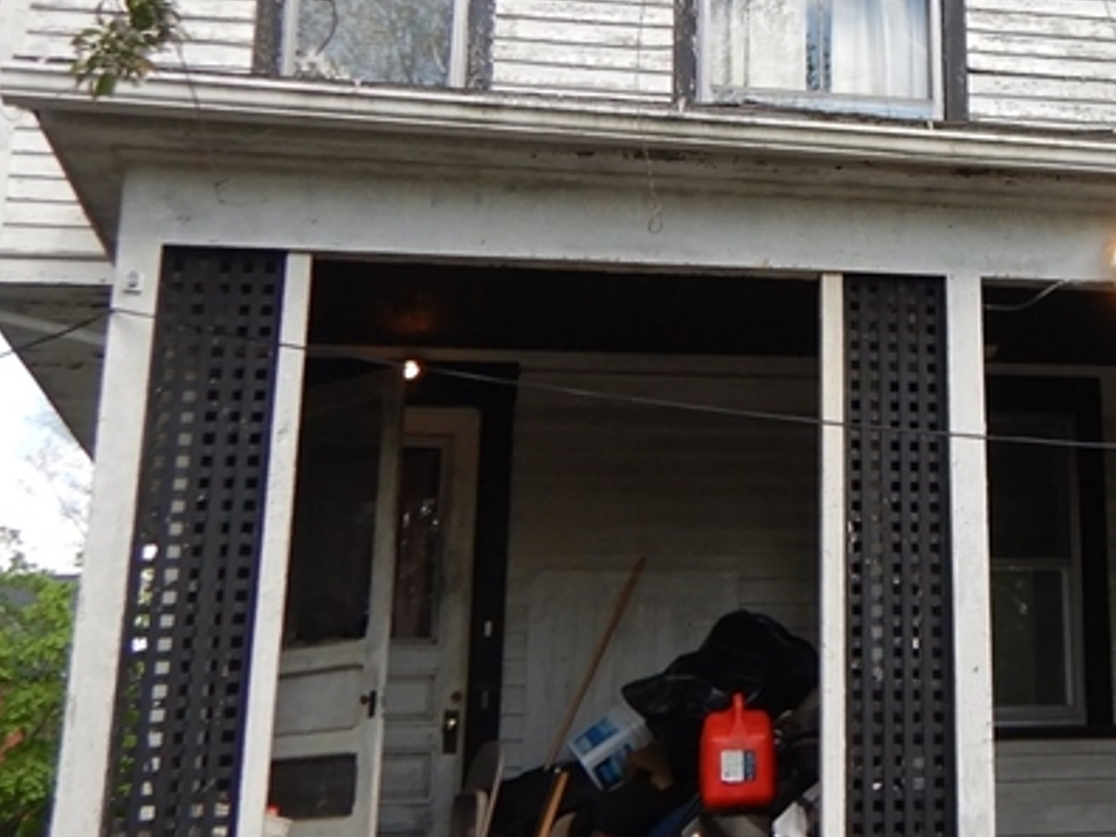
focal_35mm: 62
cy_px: 214
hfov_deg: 29.3
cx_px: 1093
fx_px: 1999
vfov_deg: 23.4
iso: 125
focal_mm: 4.3
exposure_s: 1/640
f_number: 2.8
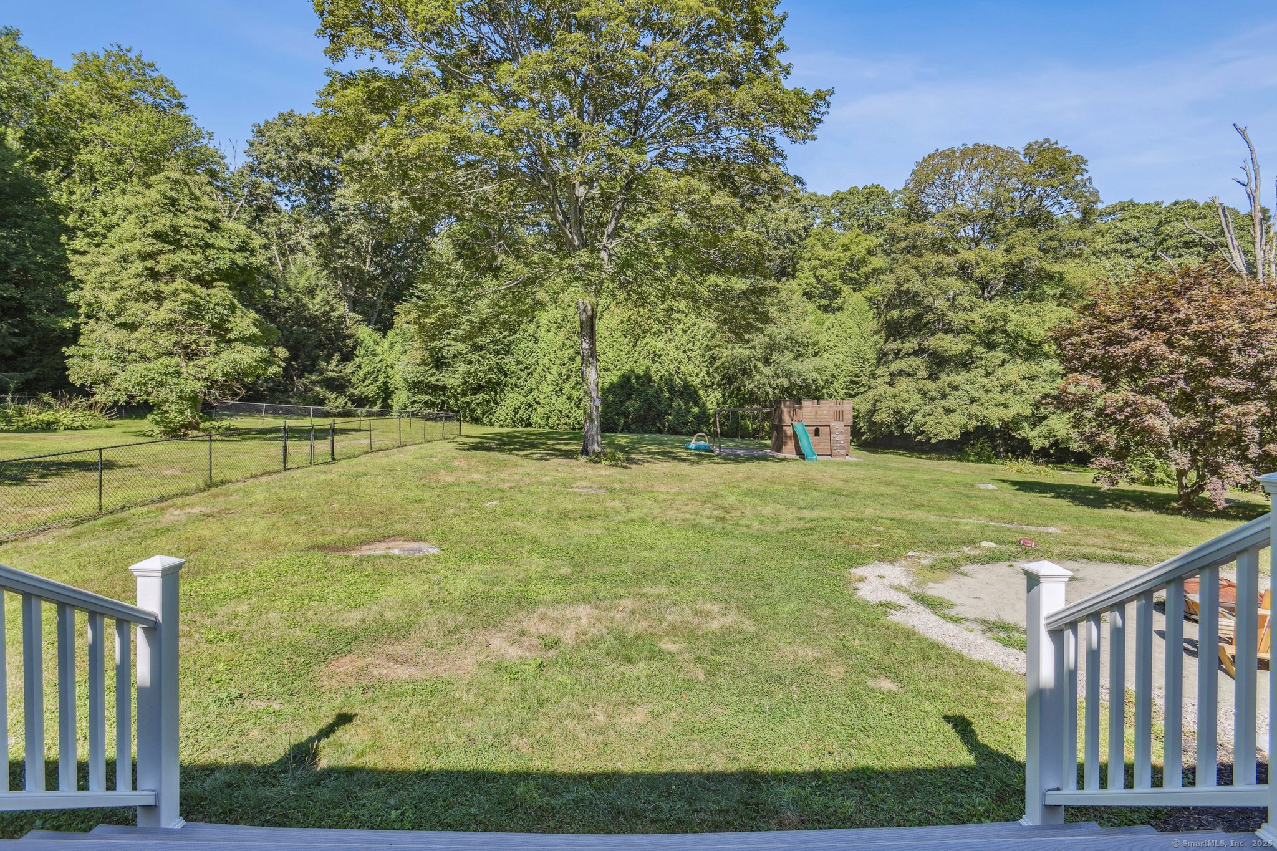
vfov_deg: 70.4
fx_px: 603
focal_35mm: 17
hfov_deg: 93.3
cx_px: 638
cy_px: 426
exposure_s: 1/400
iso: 400
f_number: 11
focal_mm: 17
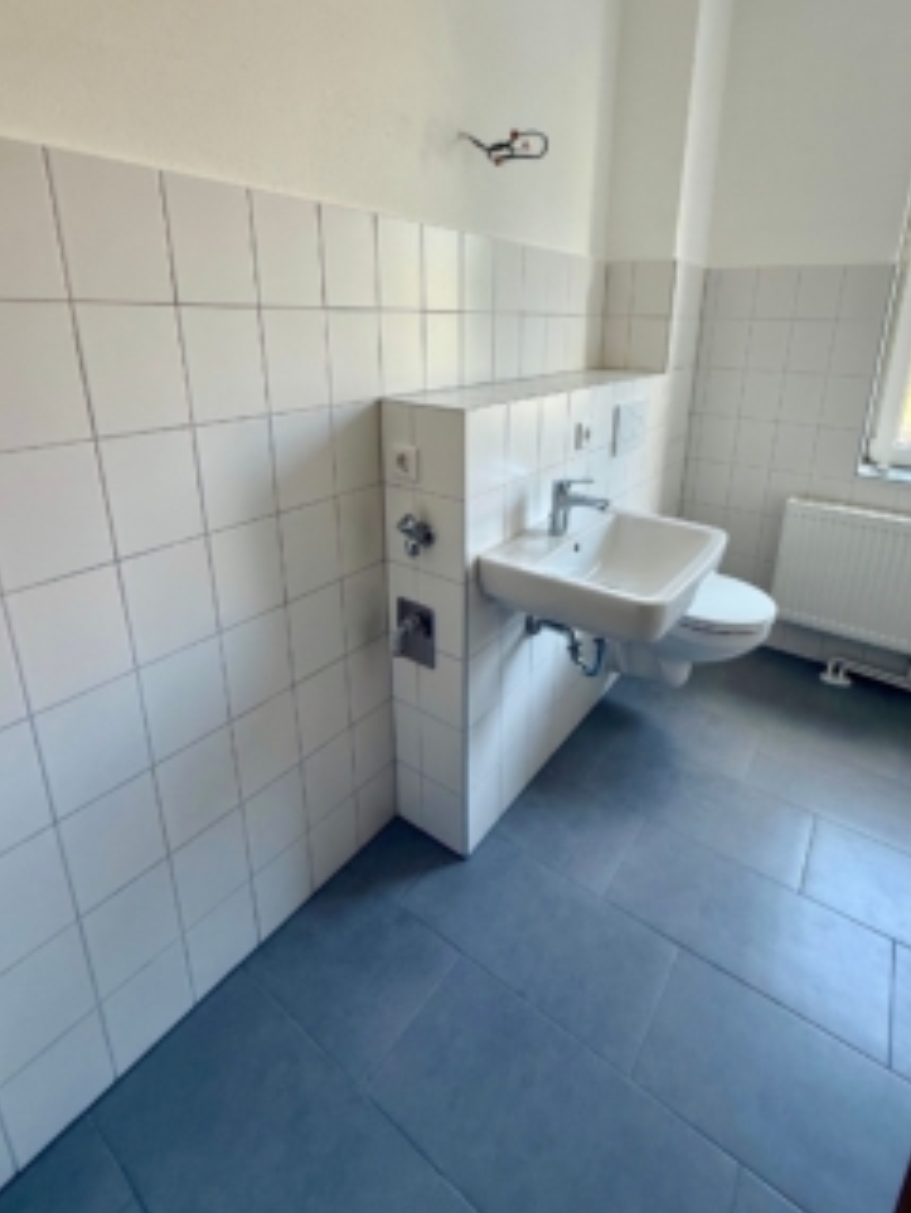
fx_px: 596
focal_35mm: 17
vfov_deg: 90.0
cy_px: 491
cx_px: 505
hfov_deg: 74.5
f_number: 2.2
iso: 100
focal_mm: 2.22
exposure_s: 1/99
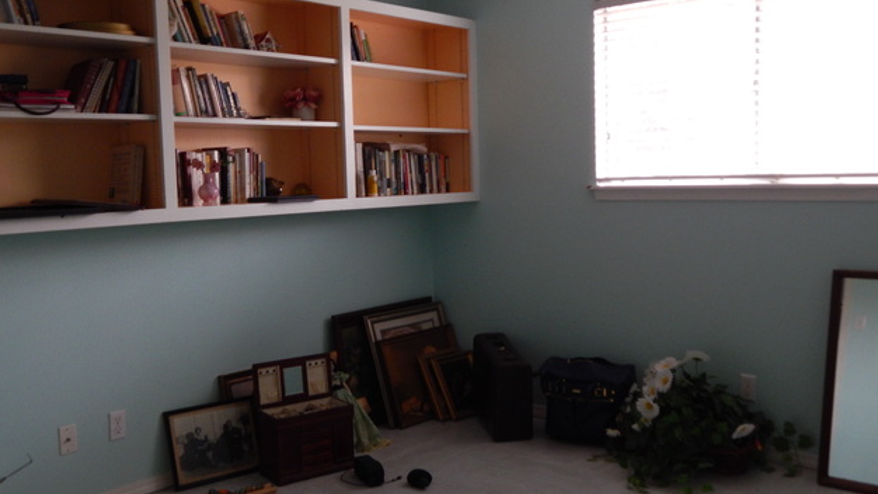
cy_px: 255
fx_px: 908
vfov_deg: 30.4
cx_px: 439
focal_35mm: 39
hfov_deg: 51.6
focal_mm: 6.1
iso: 280
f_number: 3.3
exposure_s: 1/30
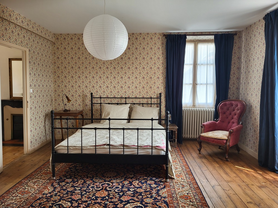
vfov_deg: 53.1
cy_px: 104
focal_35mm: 26
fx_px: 209
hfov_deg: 67.3
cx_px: 139
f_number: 1.8
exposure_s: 1/100
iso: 80
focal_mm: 5.4
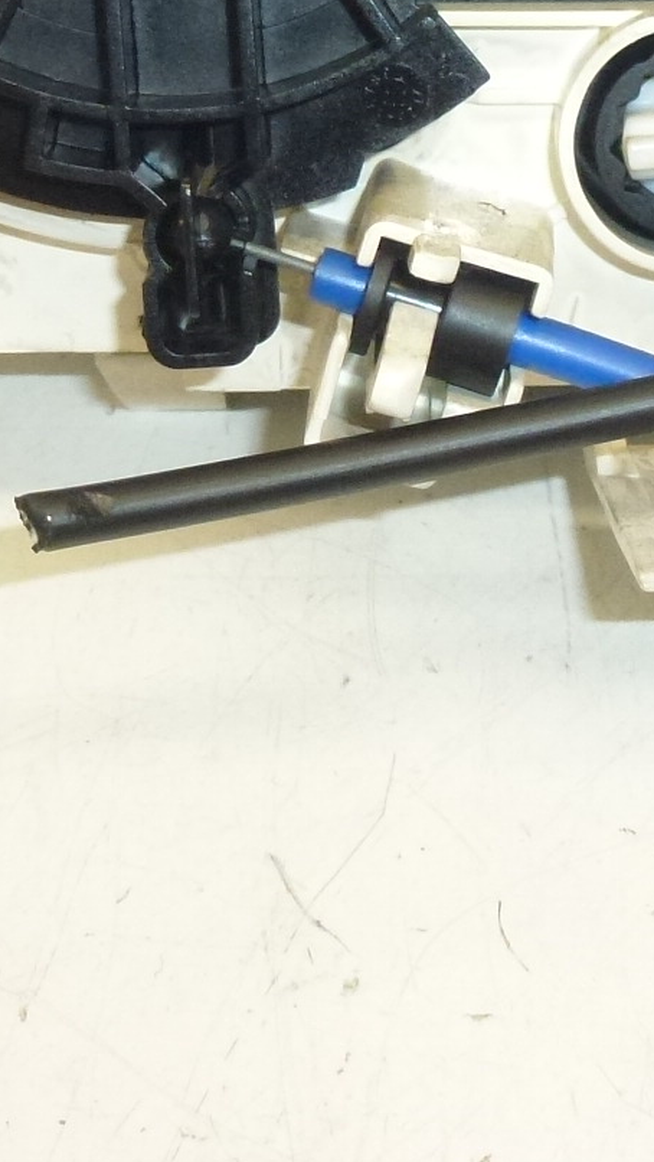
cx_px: 686
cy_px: 97
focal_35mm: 83
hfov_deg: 14.3
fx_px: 2556
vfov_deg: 24.8
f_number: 3.5
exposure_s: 1/320
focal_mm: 5.4
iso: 400
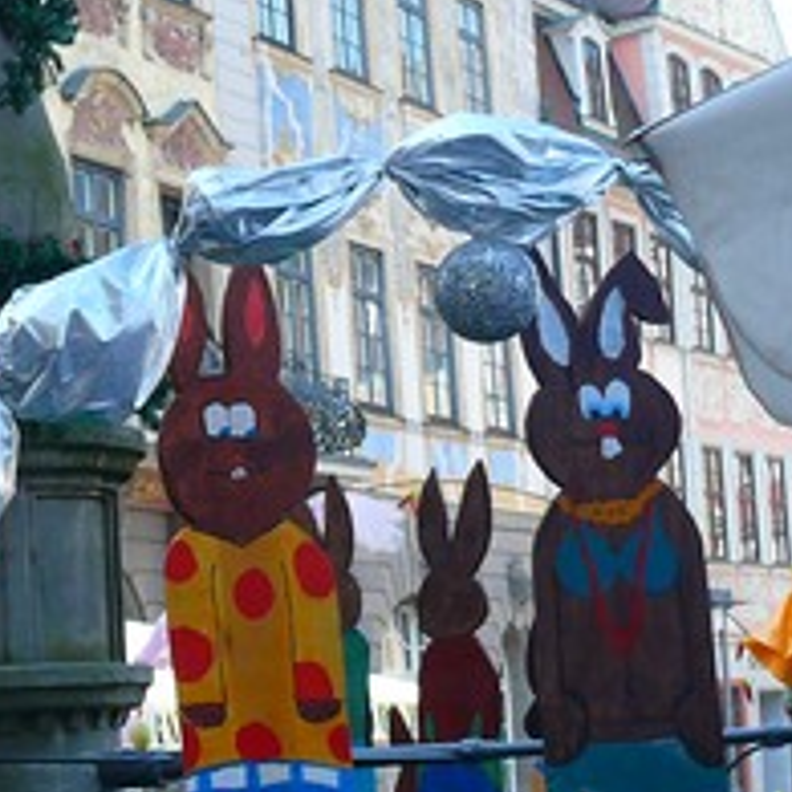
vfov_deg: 14.6
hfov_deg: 14.3
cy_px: 341
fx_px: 3080
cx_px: -89
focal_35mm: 119
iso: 100
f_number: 2.8
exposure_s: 1/100
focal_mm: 7.4
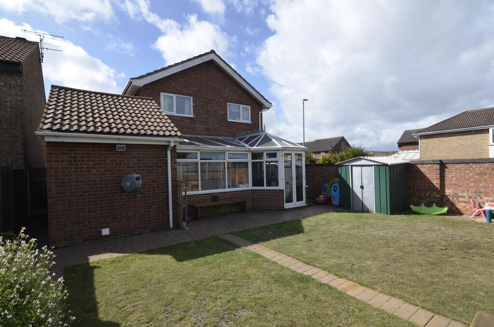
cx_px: 247
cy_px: 164
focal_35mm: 16
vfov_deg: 71.8
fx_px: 226
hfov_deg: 95.1
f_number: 8
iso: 125
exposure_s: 1/250
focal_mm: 11
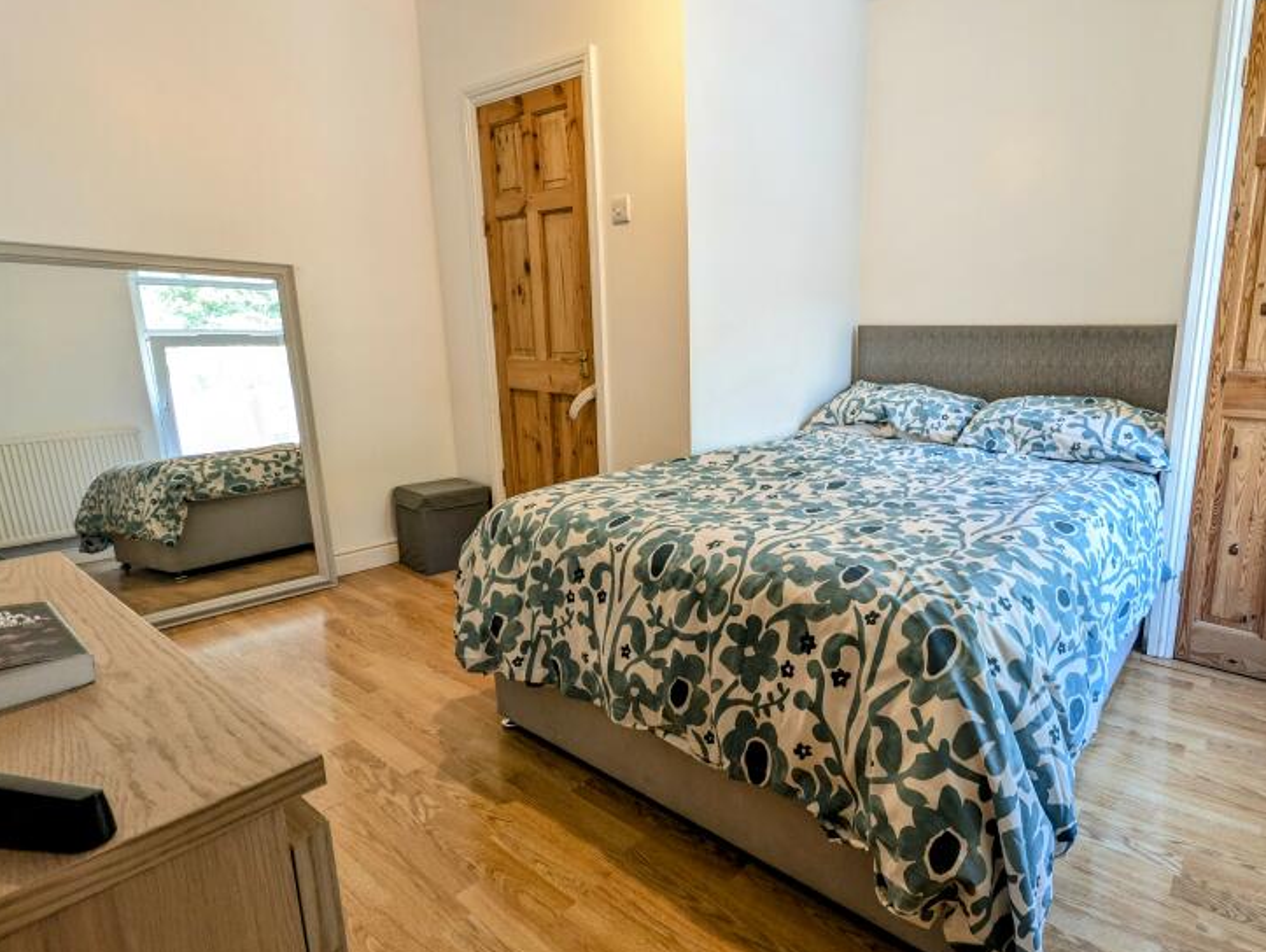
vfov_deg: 74.8
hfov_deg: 88.8
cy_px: 461
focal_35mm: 17
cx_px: 804
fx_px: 622
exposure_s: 1/35.7
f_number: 1.95
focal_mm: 2.23
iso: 146
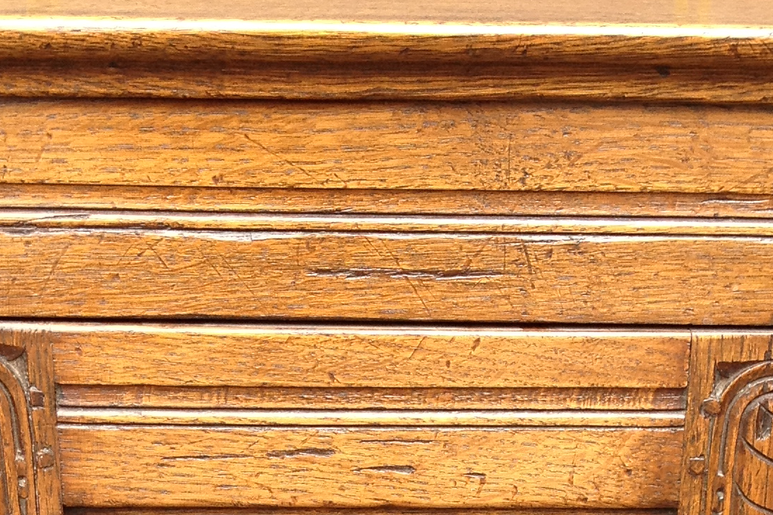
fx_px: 2318
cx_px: 417
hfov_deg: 18.9
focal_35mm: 108
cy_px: 825
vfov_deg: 12.0
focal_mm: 4.28
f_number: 2.4
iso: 50
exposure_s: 1/177
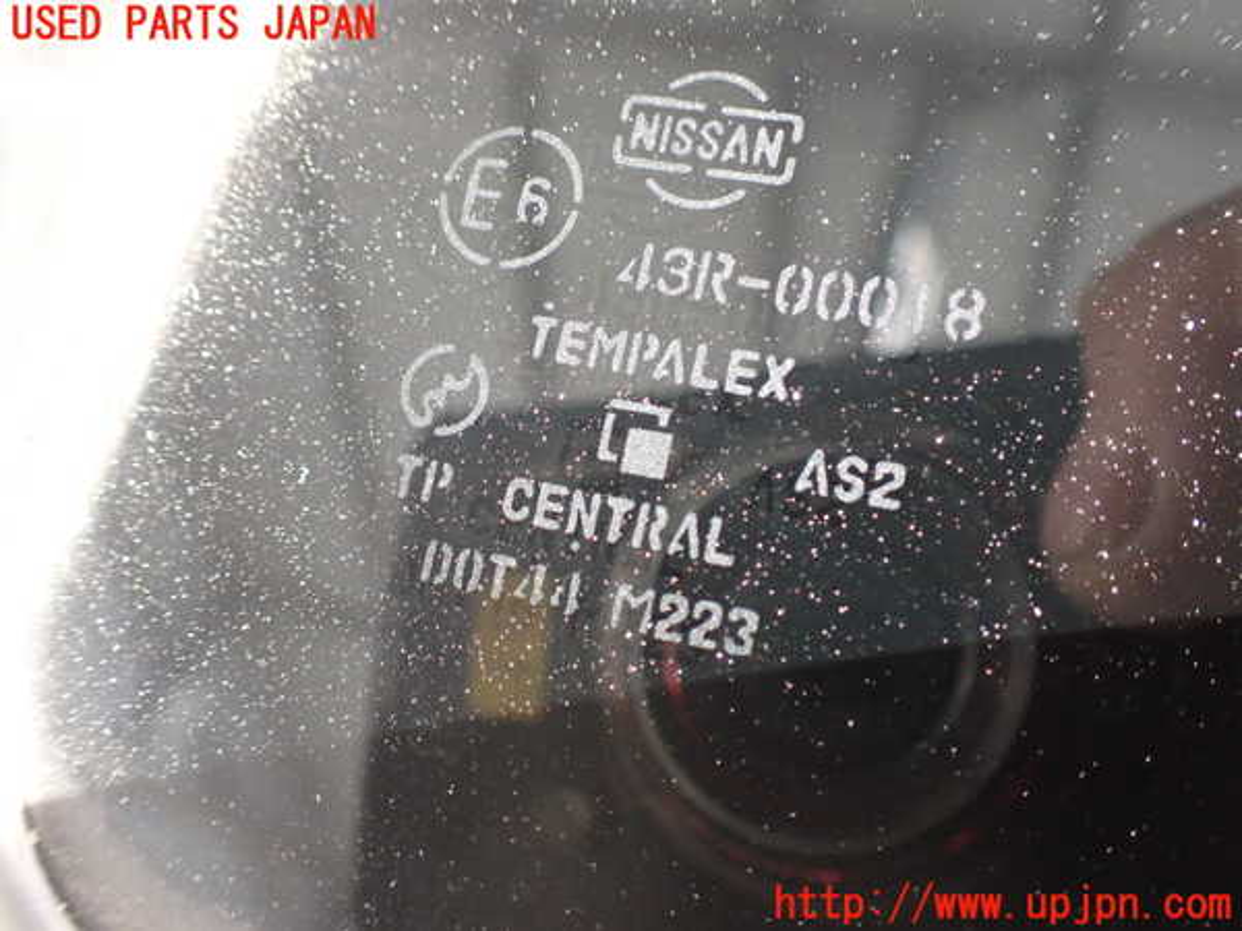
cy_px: 466
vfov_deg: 46.8
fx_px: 1076
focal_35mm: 30
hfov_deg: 60.0
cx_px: 621
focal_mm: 5.4
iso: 500
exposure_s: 1/125
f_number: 2.3
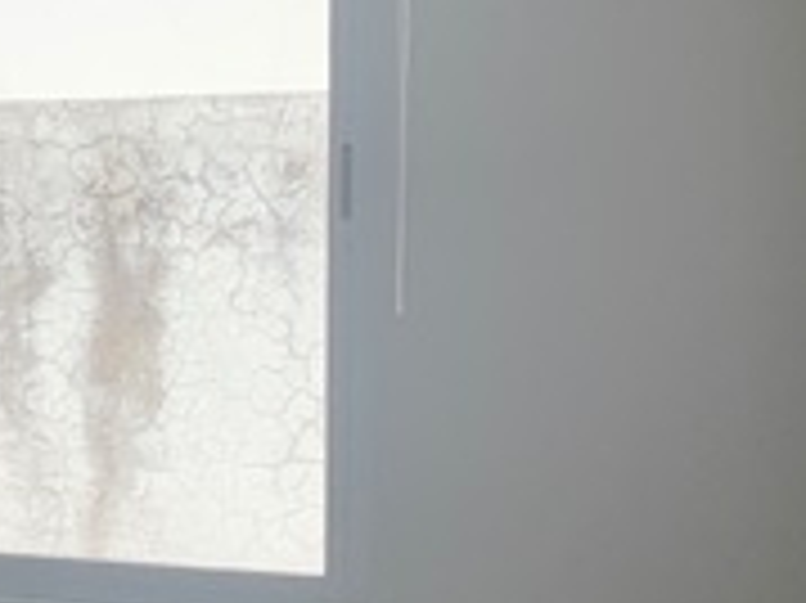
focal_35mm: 93
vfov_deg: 15.9
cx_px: -504
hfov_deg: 18.1
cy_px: 342
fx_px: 2164
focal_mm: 4.25
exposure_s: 1/696
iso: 25
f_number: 1.8
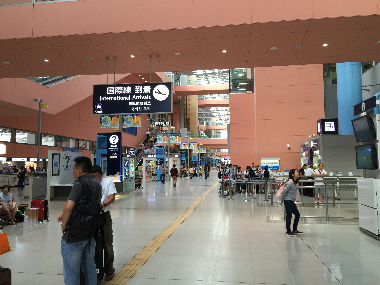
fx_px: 318
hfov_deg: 61.7
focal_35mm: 29
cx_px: 190
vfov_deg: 48.2
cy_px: 142
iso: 32
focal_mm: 4.15
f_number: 2.2
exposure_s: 1/30
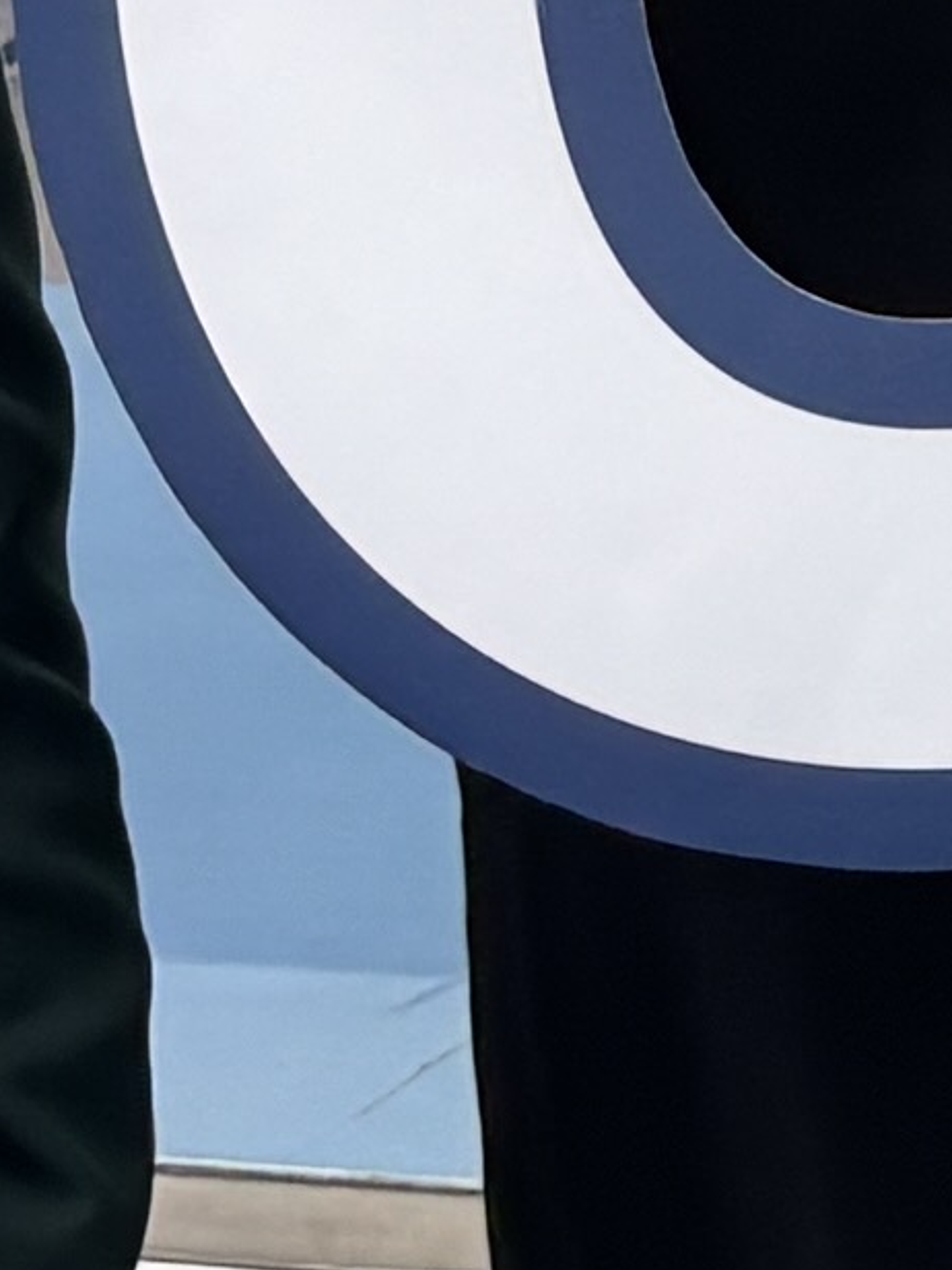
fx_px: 8837
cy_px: -1214
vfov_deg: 7.9
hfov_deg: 5.6
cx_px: 3159
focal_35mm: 241
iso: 40
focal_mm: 5.96
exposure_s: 1/121
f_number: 1.6
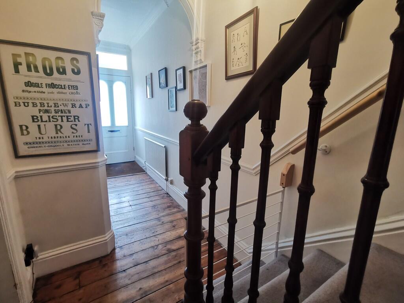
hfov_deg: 91.0
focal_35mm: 17
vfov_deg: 74.7
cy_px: 152
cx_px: 202
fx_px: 198
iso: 640
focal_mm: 2.26
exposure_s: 1/33.3
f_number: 2.2
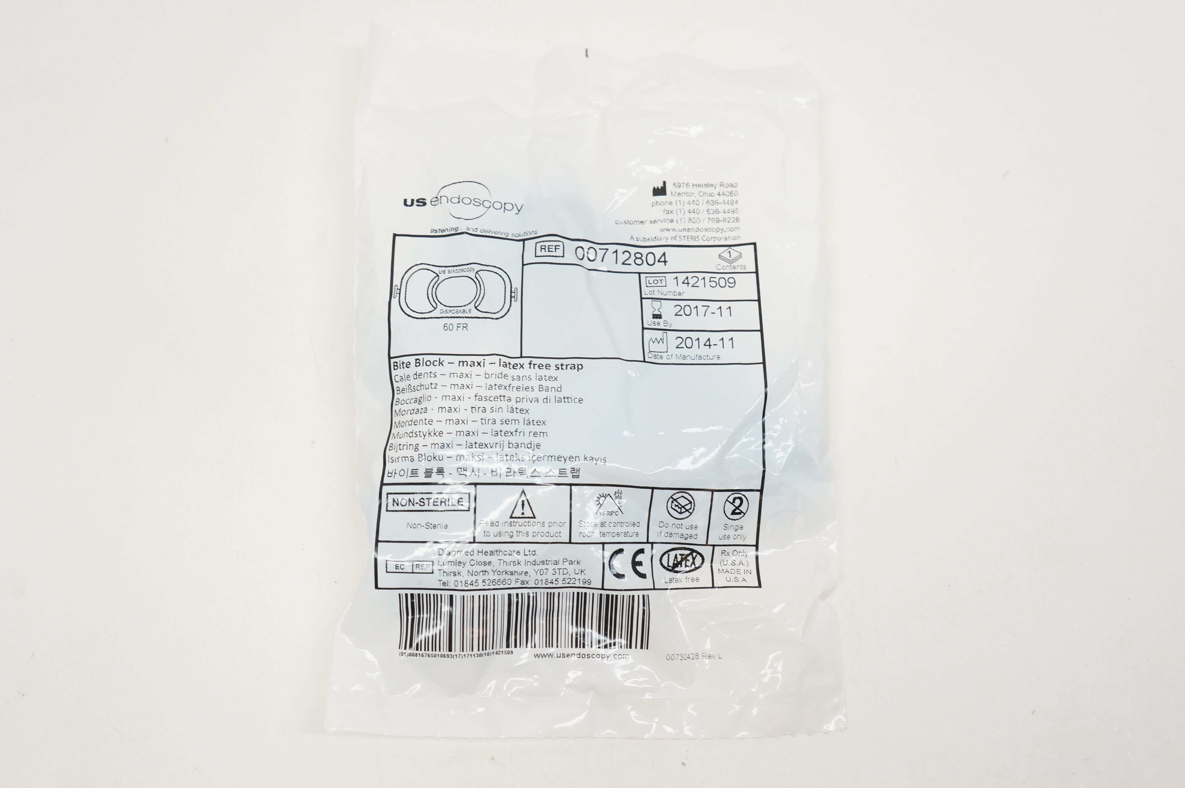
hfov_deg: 48.0
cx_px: 592
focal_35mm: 40
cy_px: 394
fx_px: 1332
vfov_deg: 32.9
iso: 400
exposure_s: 1/60
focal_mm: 27
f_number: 6.3
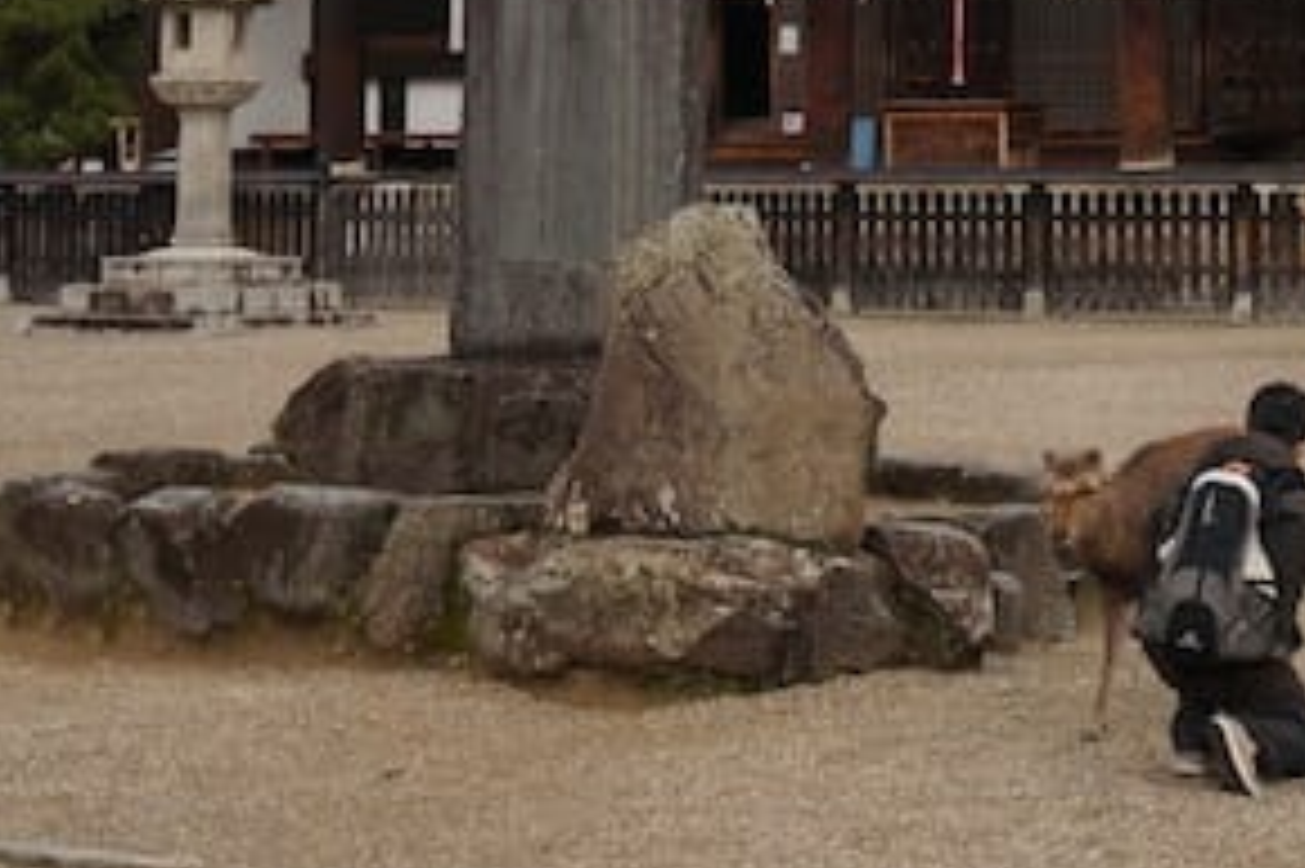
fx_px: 4202
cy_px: -238
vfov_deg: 11.5
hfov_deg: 17.3
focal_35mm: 116
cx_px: 1220
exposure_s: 1/125
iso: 100
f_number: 8
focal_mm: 28
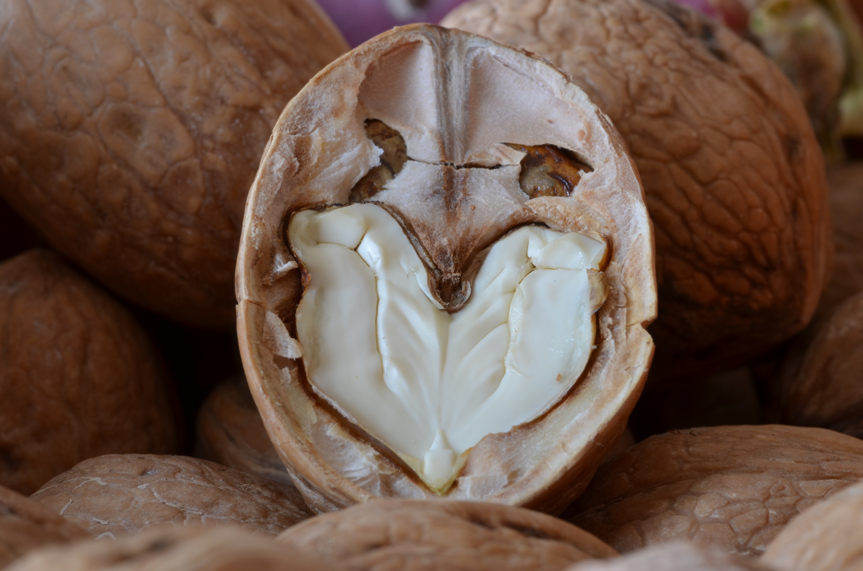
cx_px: 432
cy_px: 286
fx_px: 3767
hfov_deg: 13.1
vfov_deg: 8.7
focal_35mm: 158
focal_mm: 105
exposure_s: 8
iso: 100
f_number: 20
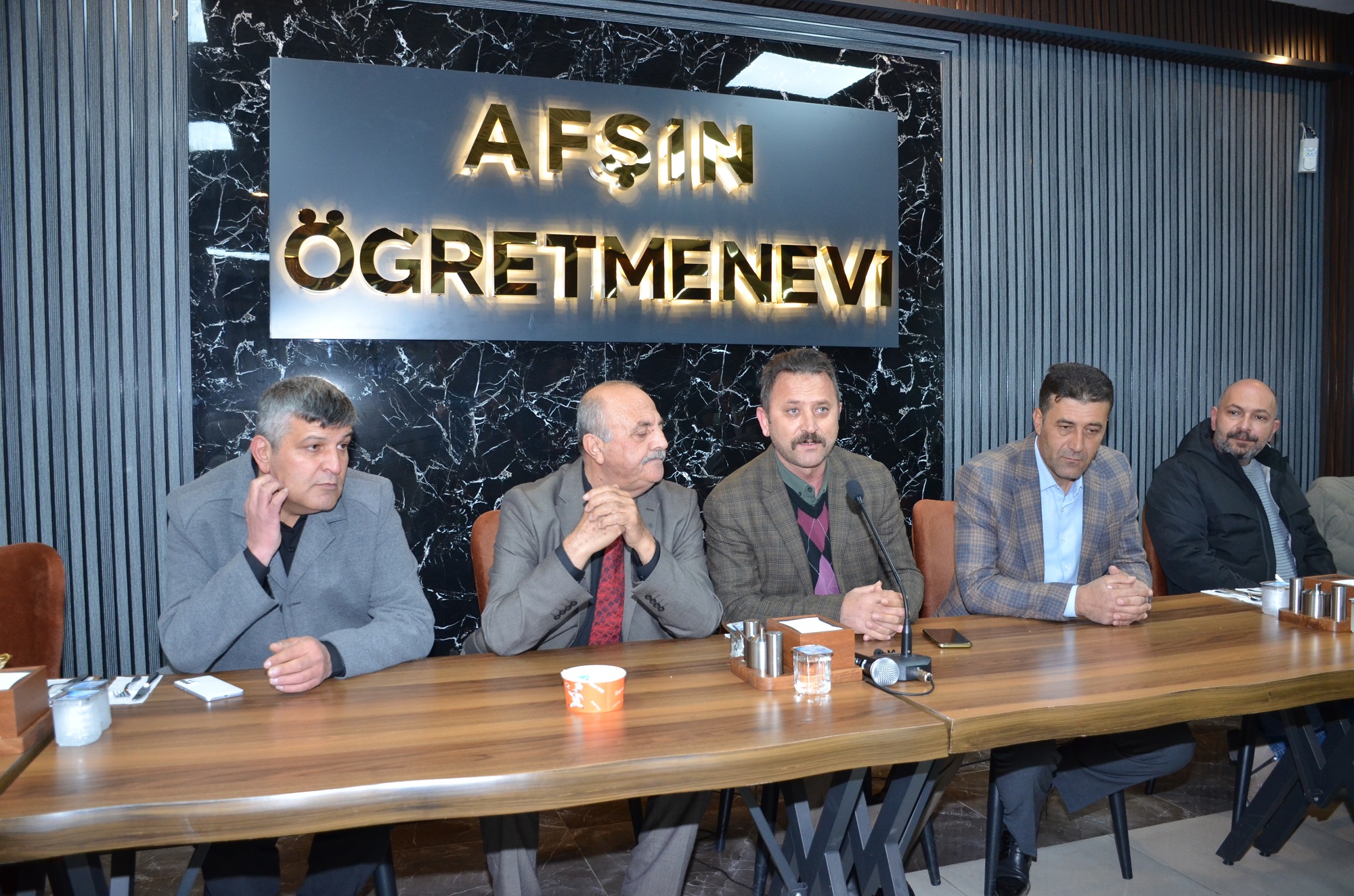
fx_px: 1013
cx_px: 677
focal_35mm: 27
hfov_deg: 67.5
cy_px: 448
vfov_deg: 47.7
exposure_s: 1/60
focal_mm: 18
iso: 800
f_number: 4
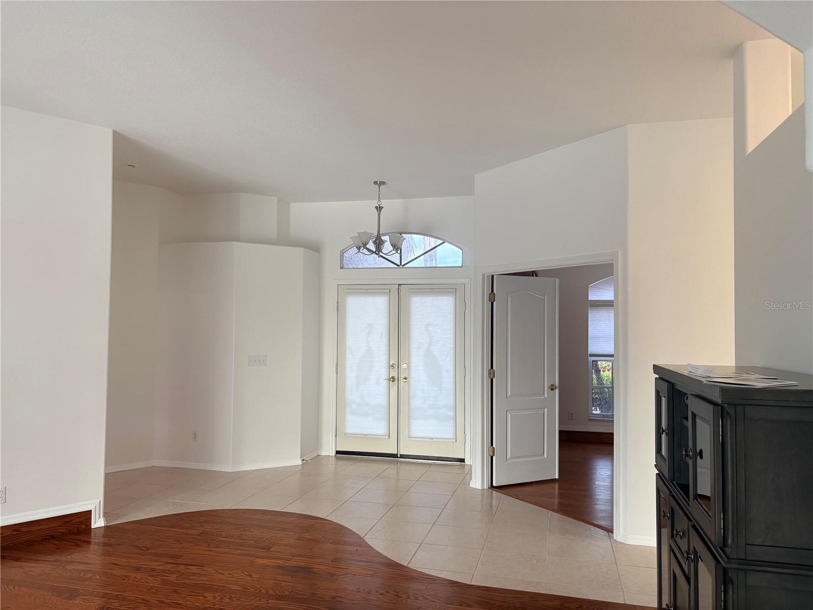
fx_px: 611
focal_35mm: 26
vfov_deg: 53.1
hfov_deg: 67.3
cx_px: 406
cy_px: 305
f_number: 1.6
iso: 125
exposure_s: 1/120
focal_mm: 5.96
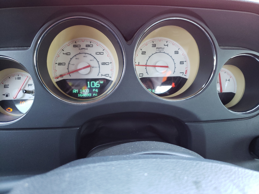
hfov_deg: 67.3
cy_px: 97
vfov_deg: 53.1
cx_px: 130
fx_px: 195
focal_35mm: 26
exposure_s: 1/50
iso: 158
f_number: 1.5
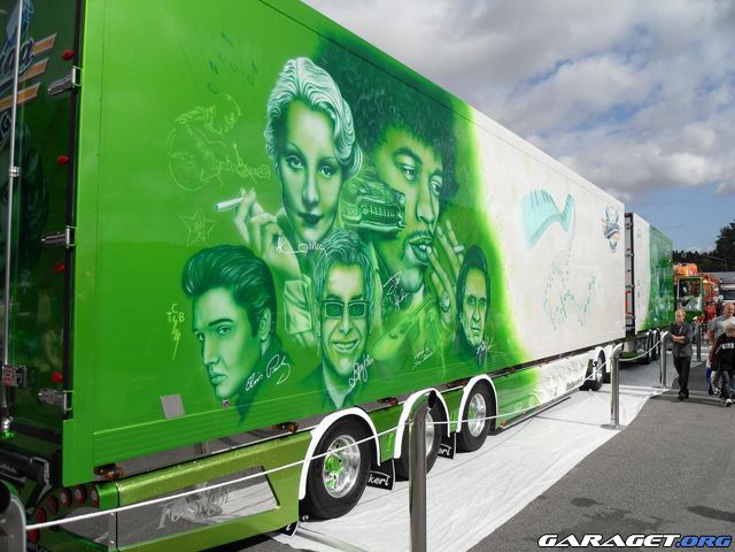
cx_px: 368
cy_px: 276
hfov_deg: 63.4
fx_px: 595
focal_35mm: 28
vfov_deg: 49.7
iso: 80
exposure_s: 1/350
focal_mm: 6
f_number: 7.1
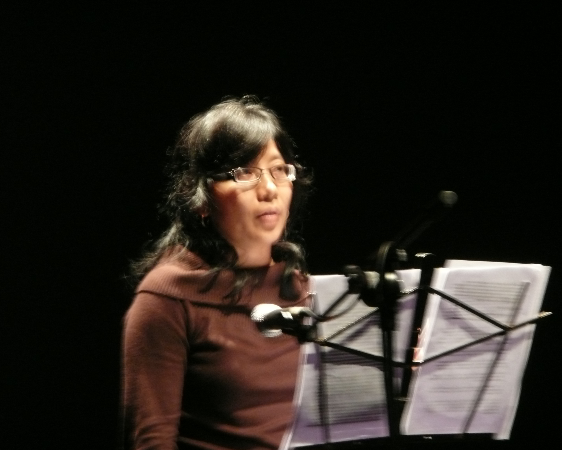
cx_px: 273
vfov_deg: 5.3
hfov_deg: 6.6
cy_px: 225
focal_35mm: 292
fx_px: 4857
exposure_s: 1/4
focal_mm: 46
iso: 400
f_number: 4.9
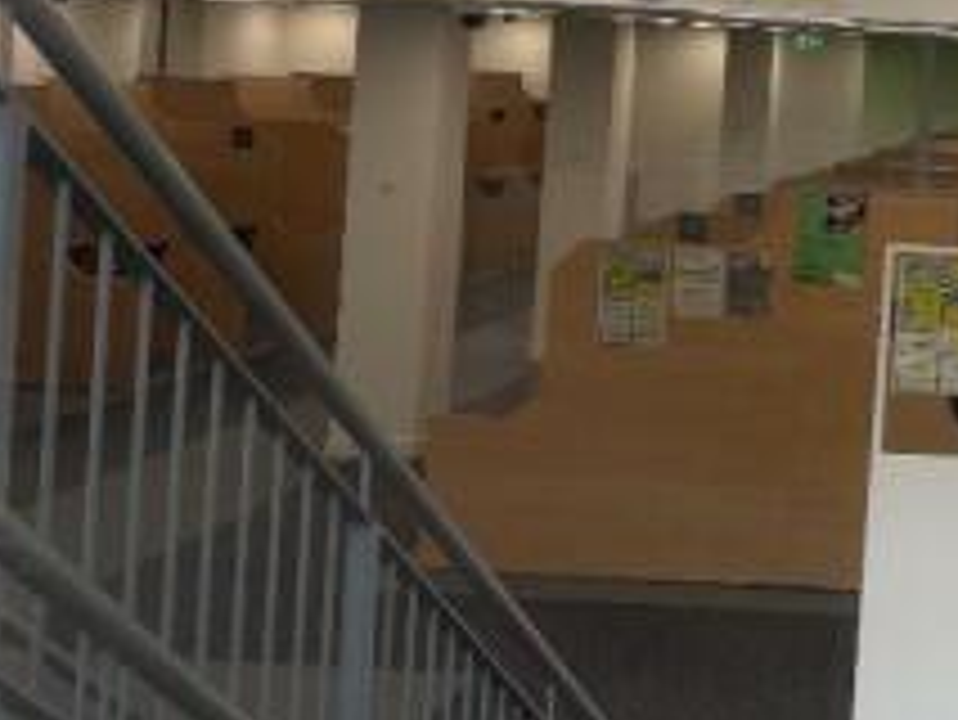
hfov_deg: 24.4
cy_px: 65
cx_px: 1203
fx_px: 1966
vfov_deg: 20.3
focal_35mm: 71
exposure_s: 1/107
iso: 32
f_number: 1.6
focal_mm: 4.2
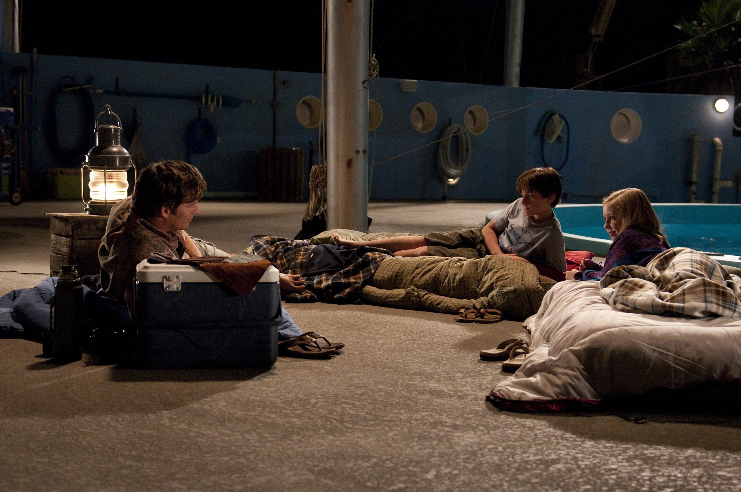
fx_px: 1079
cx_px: 370
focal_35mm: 52
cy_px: 246
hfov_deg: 37.9
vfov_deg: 25.7
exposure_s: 1/160
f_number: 2.8
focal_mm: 35
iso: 1600
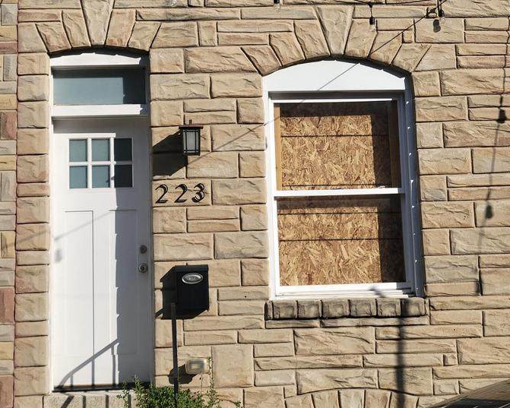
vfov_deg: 32.6
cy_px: 46
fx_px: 664
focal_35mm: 44
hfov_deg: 42.0
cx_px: 236
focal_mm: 5.9
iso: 25
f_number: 2
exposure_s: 1/1321
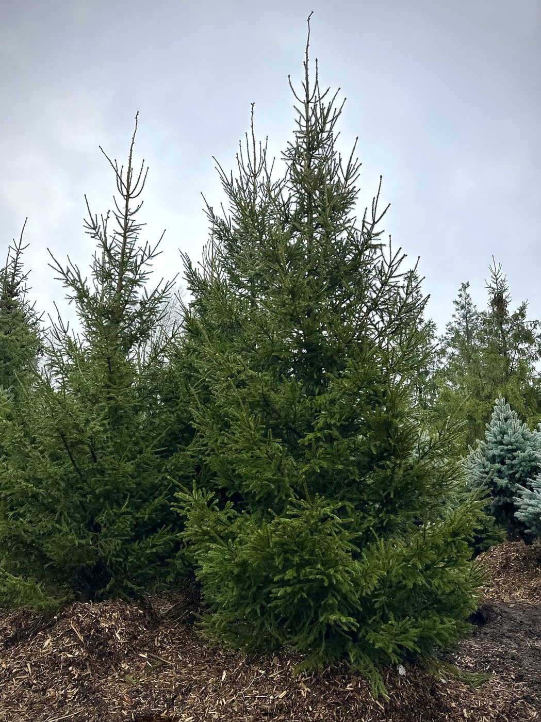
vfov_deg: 71.6
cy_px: 361
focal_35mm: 24
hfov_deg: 56.8
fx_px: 500
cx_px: 270
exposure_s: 1/121
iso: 80
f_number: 1.78
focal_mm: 6.86
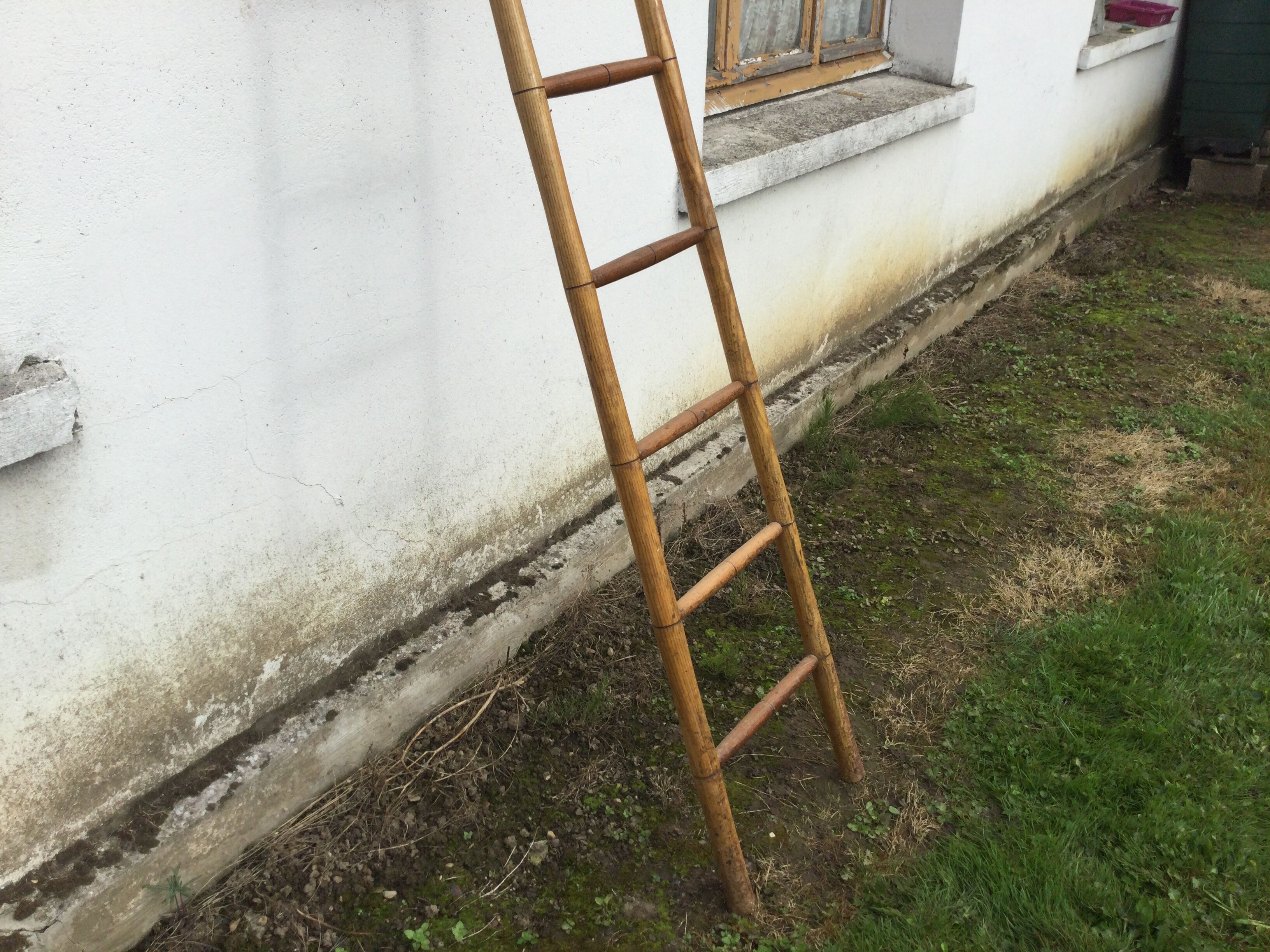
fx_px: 1137
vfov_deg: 45.4
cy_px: 476
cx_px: 635
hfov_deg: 58.4
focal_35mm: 31
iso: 25
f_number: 2.4
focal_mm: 3.3
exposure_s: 1/515
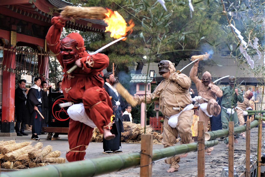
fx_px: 471
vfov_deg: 21.2
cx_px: 132
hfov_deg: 31.4
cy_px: 88
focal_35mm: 64
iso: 200
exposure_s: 1/100
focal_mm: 42.5
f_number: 4
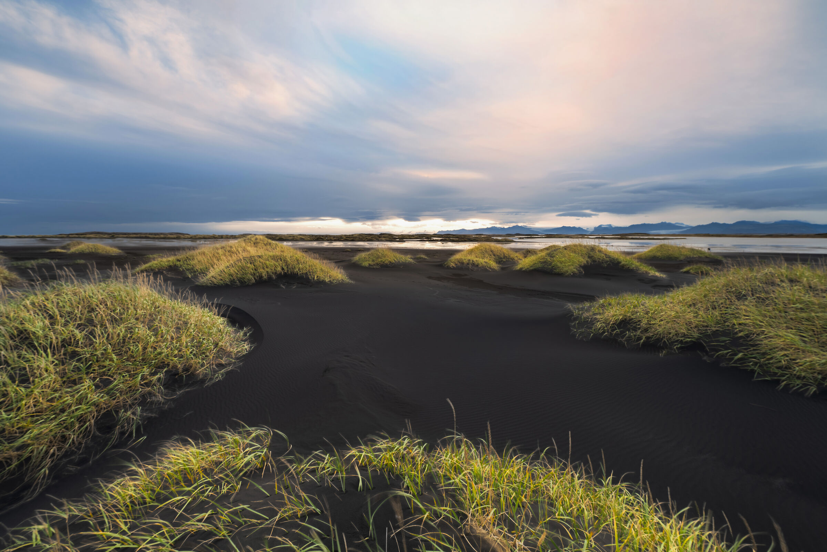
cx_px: 414
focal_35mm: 14
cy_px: 276
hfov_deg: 104.3
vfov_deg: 81.2
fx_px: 322
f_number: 18
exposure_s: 1/13
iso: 64
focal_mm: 14
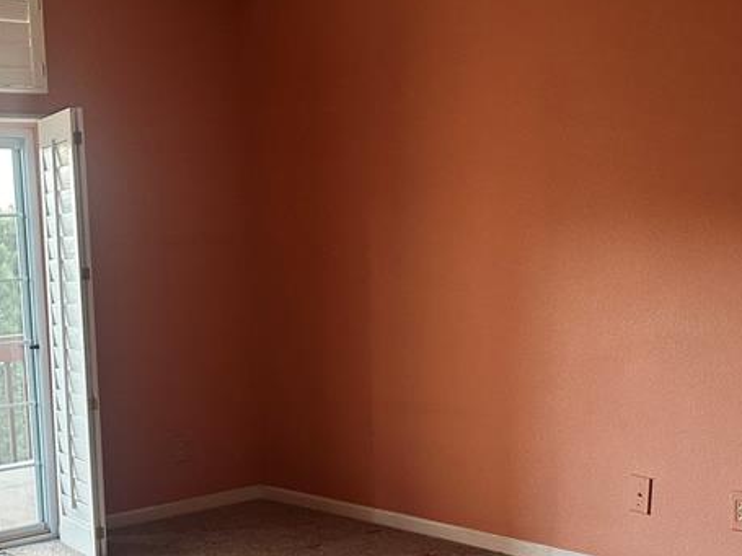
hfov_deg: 34.5
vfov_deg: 26.7
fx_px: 1157
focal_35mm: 54
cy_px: 400
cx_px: 153
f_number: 1.78
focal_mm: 6.86
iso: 400
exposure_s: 1/60
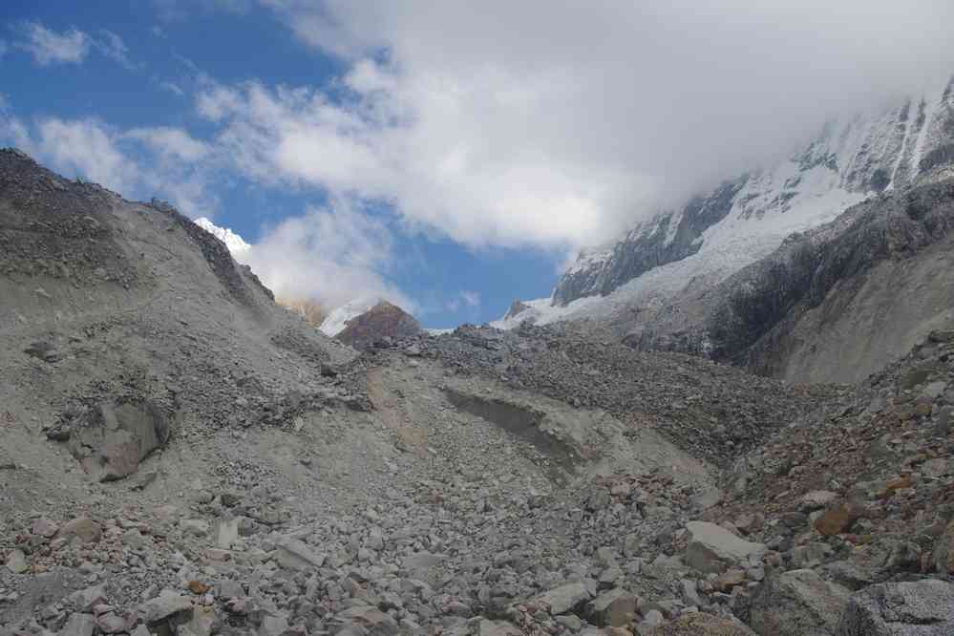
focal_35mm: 34
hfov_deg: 55.1
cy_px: 318
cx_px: 477
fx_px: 914
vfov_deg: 38.4
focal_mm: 23
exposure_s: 1/100
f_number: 11
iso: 200
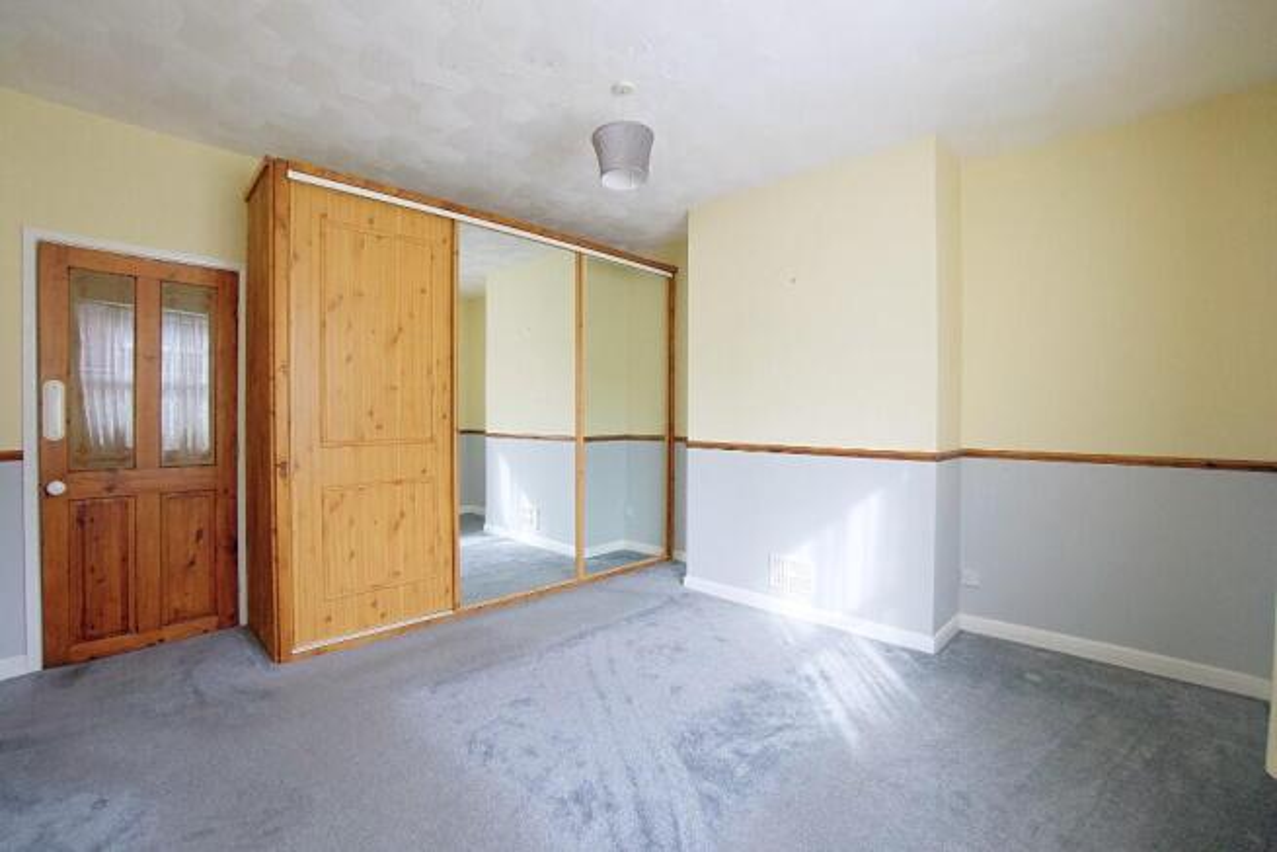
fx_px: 532
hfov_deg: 100.4
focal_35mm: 15
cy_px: 426
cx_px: 638
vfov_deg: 77.4
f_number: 4
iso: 1250
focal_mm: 10
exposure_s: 1/160
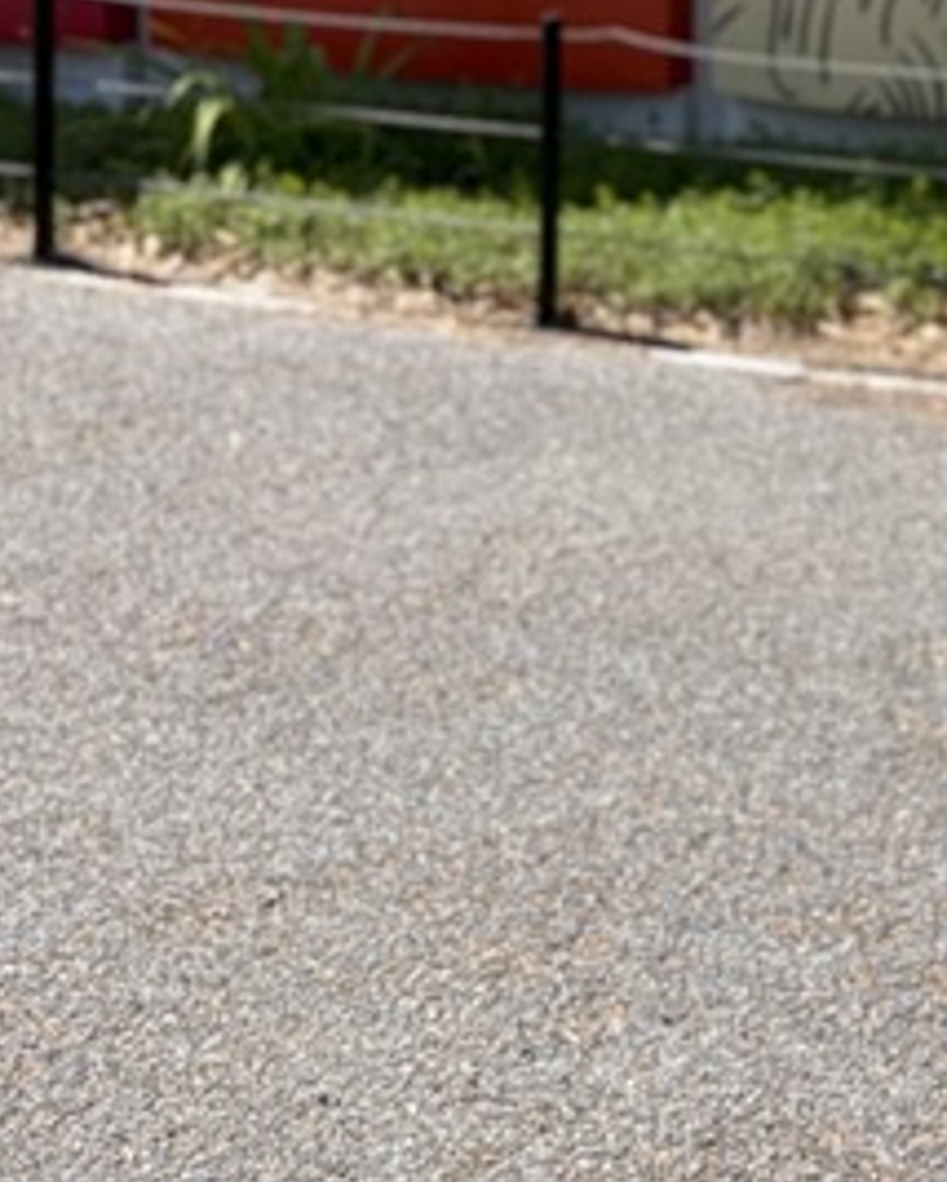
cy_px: -182
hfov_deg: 14.5
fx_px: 3324
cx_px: 1615
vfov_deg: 19.2
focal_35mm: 95
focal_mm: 5.96
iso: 50
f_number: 1.6
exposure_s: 1/2451
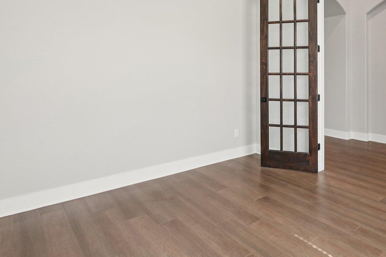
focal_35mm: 25
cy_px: 77
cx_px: 261
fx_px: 268
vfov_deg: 50.0
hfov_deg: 69.3
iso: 400
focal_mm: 14
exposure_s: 1/40
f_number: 8
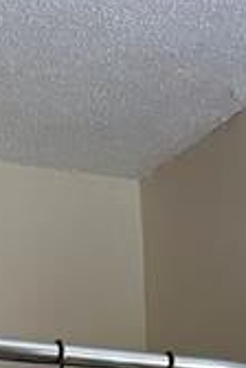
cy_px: 922
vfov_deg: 11.1
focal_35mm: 152
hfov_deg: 9.0
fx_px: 1558
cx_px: 195
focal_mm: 6.86
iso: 80
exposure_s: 1/120
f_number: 1.78
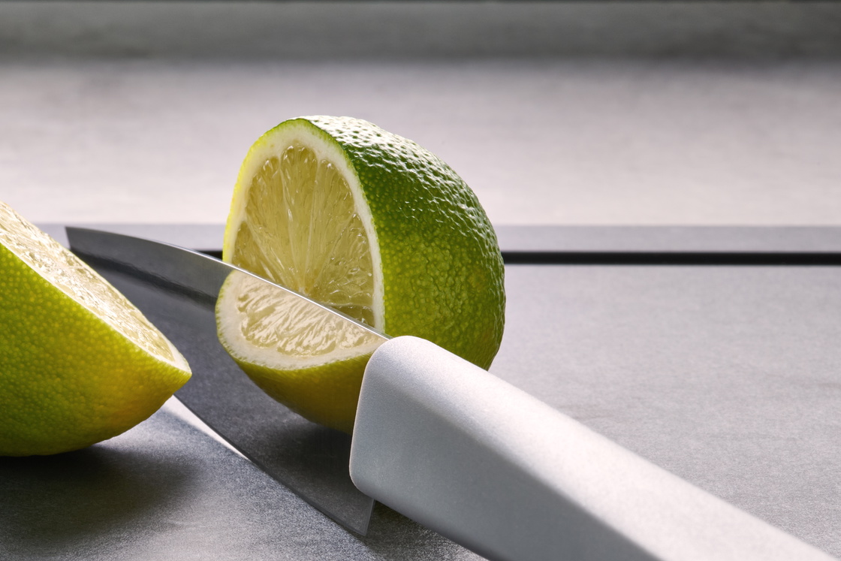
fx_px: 4205
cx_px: 192
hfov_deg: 11.4
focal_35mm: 180
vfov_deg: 7.6
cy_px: 449
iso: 100
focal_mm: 105
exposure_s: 1/250
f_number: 36
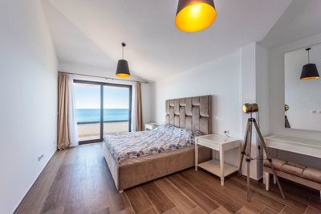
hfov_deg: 104.3
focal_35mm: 14
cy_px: 107
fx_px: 125
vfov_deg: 81.1
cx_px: 160
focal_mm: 14
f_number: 5.6
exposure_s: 1/80
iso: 100
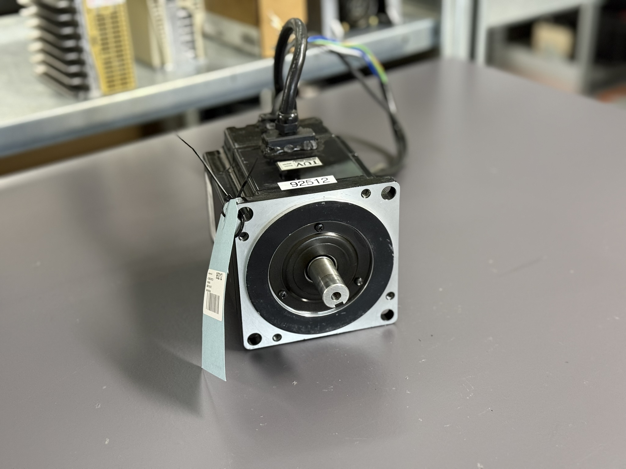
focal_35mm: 48
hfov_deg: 39.7
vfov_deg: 30.3
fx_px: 868
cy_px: 234
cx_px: 313
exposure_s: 1/33
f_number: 1.78
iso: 320
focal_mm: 6.76
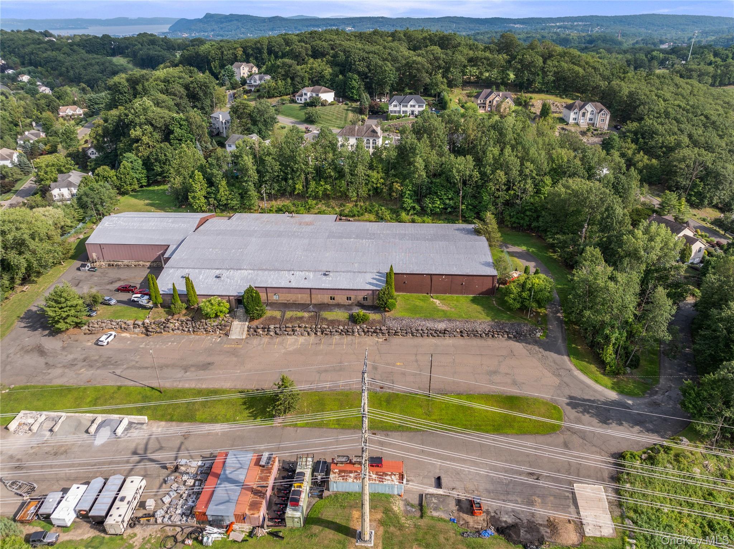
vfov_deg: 56.8
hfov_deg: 71.6
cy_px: 274
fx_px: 509
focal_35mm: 24
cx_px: 367
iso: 100
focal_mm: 12.29
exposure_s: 1/1000
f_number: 2.8
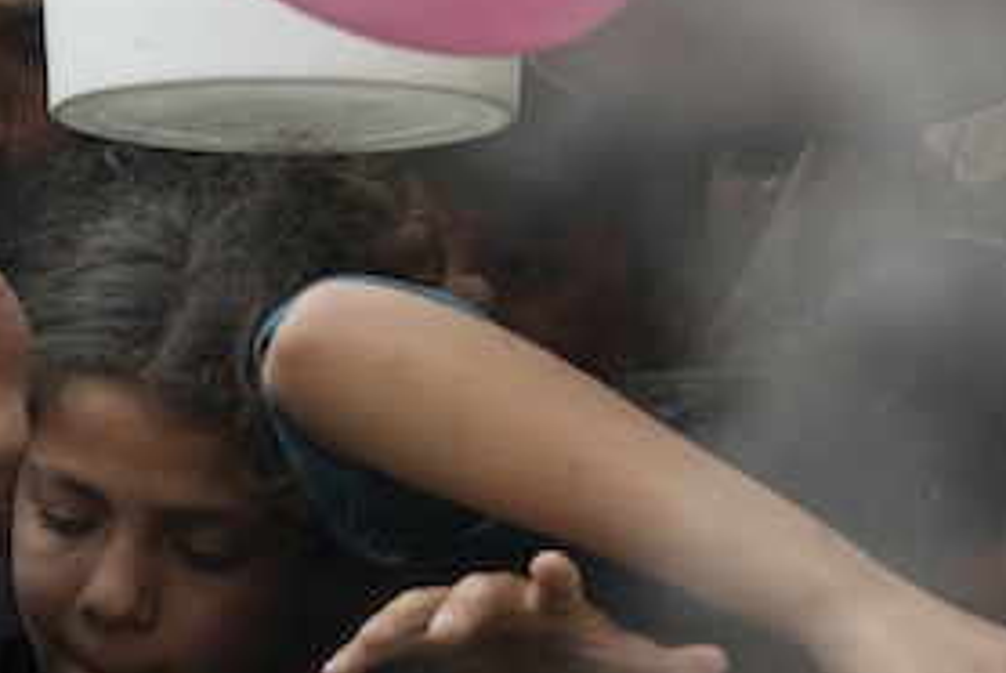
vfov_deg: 7.7
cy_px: 928
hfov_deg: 11.7
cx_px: 373
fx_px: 4923
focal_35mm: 176
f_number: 2.8
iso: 100
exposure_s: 1/250
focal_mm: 50
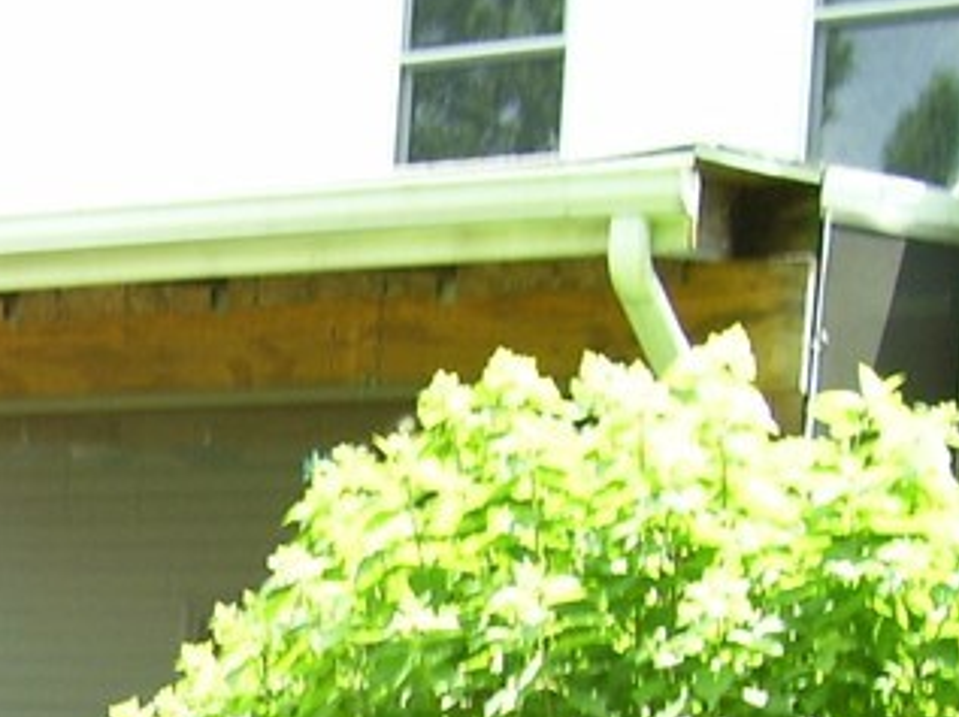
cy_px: 1095
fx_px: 3044
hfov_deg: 16.9
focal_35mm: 110
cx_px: -266
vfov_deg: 12.7
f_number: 2.7
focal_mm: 5.6
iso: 80
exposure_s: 1/180
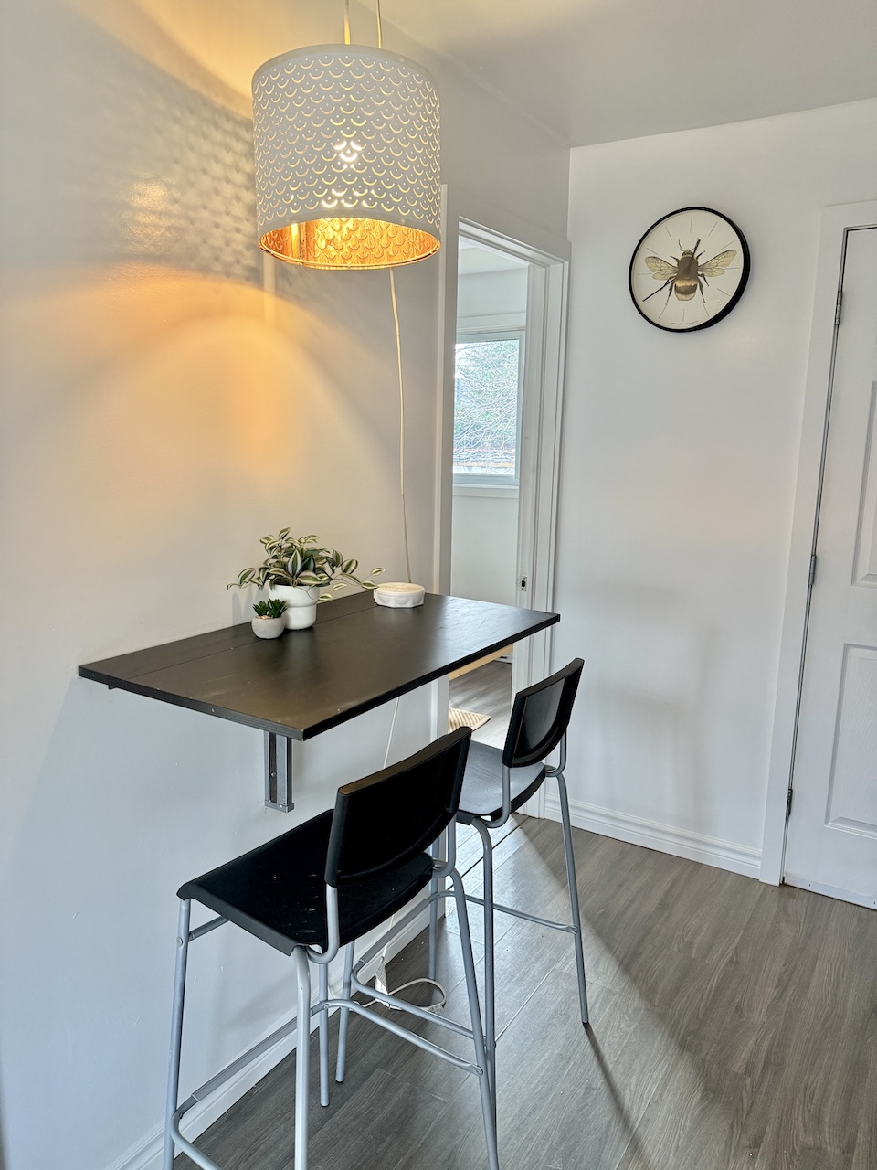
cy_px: 585
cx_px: 438
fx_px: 811
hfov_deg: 56.8
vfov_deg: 71.6
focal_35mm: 24
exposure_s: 1/60
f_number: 1.78
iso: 250
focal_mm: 6.76
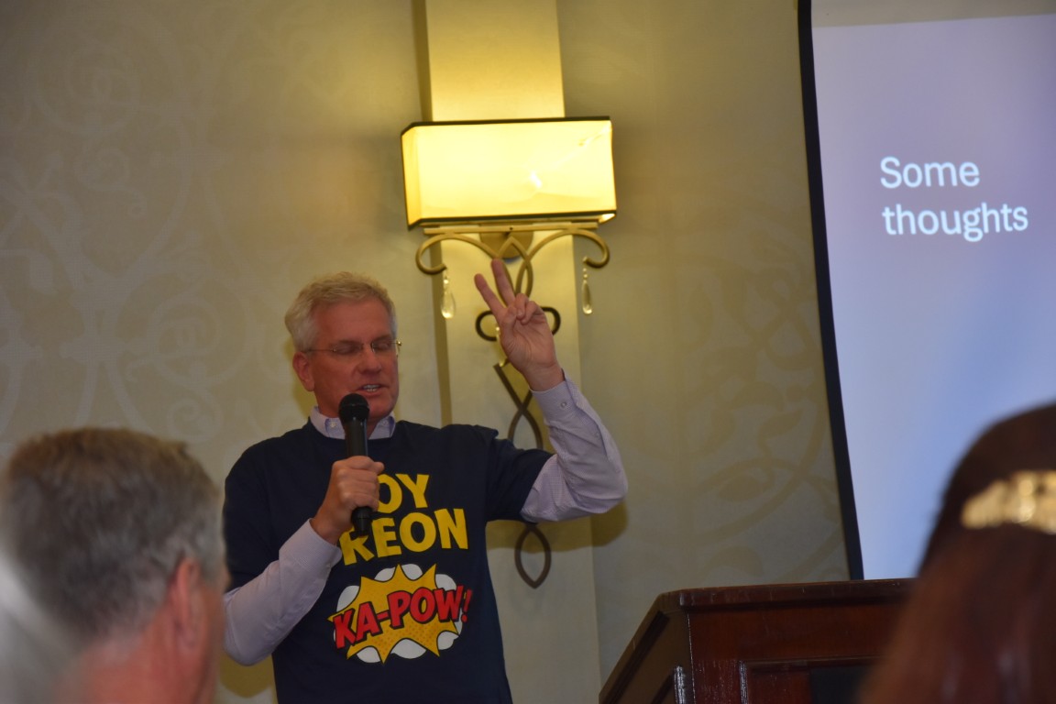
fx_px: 3520
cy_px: 352
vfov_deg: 11.4
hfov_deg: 17.1
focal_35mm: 120
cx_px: 528
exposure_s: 1/80
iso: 800
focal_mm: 80
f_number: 5.3
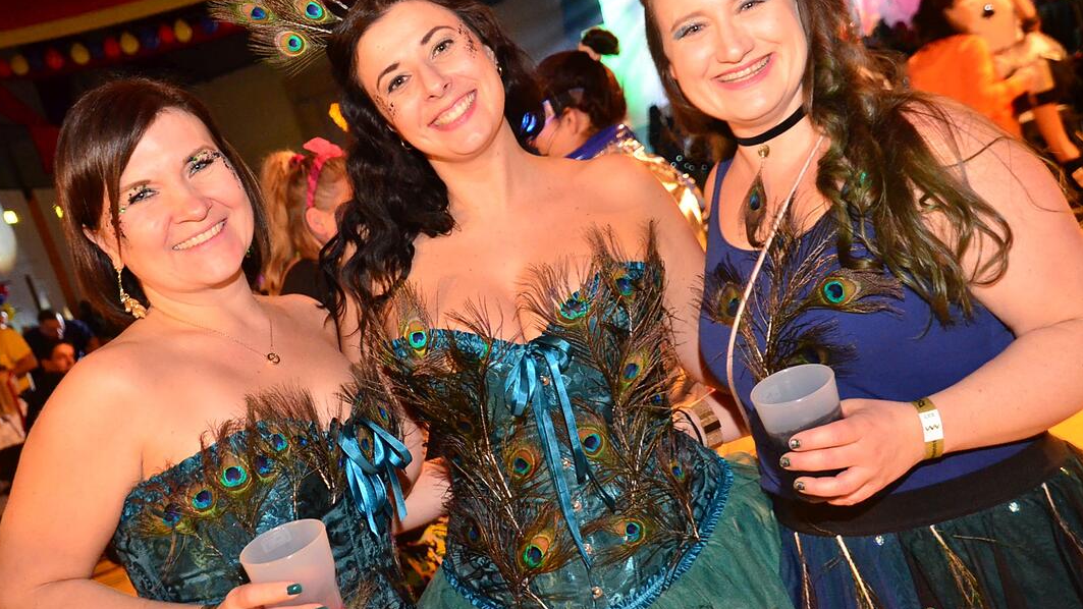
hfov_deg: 40.6
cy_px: 277
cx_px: 534
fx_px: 1465
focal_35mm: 51
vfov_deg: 23.5
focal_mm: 32
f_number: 5.6
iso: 3200
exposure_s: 1/25
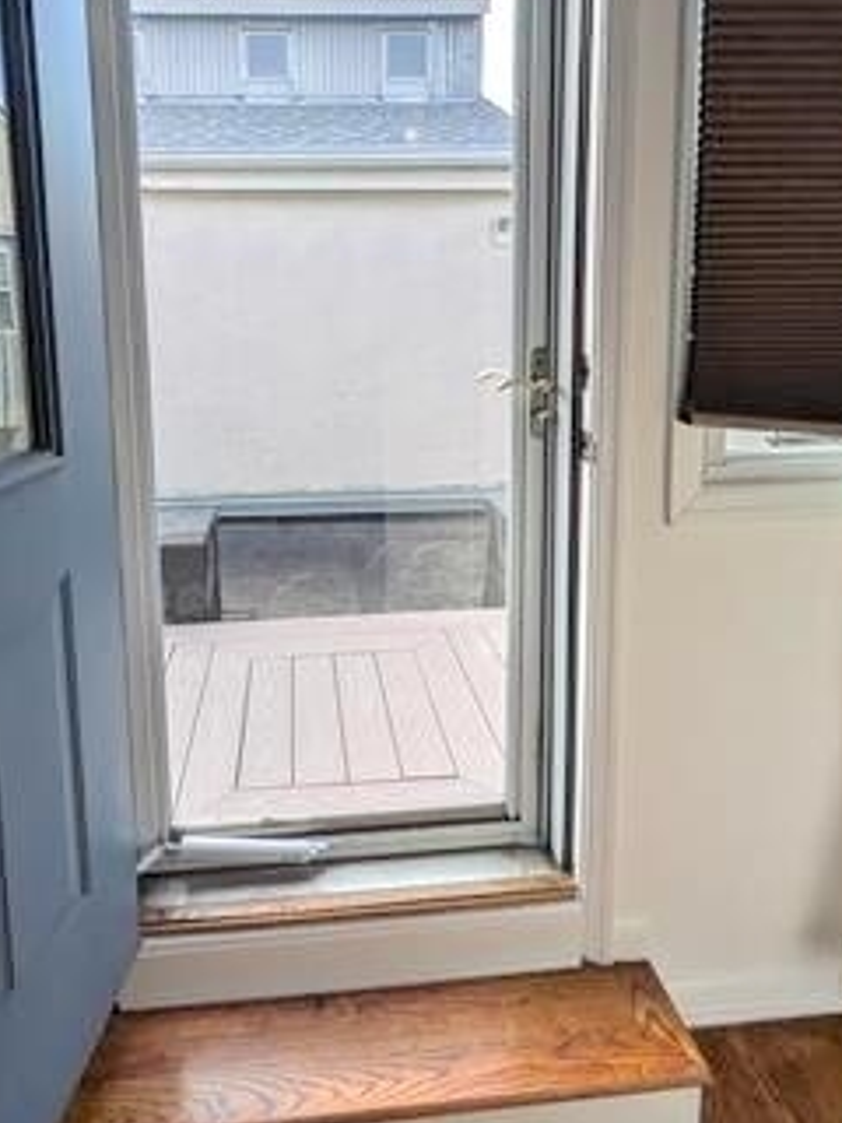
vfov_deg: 76.4
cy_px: 372
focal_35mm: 21
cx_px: 347
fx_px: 681
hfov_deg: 63.0
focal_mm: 1.83
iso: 56
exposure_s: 1/637
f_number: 2.2
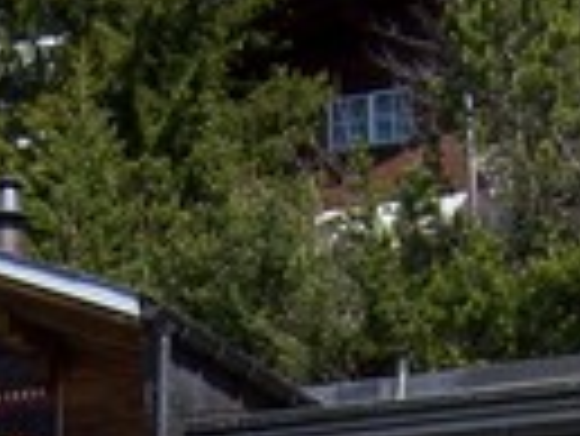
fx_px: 2331
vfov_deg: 10.2
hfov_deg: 14.2
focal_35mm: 139
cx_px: 198
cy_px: 717
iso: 80
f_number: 4.5
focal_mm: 6.2
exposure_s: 1/400
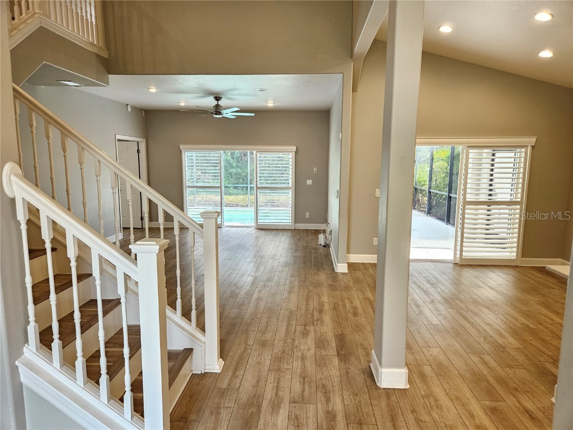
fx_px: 381
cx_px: 286
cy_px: 215
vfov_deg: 58.9
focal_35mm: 23
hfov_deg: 73.9
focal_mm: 5.4
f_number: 1.8
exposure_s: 1/120
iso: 250
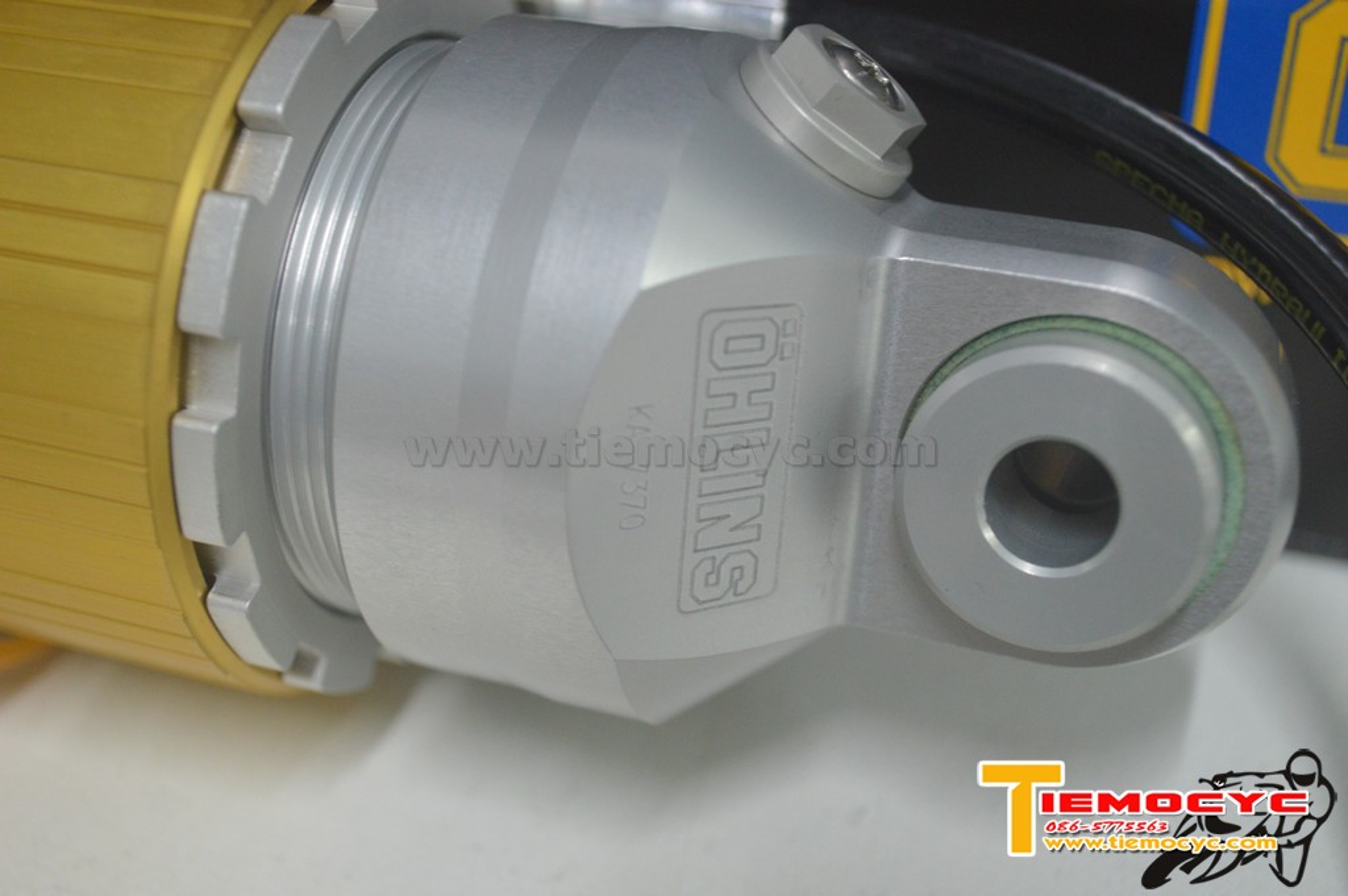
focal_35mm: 51
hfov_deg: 38.9
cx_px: 674
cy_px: 448
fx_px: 1908
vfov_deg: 26.4
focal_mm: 34
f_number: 5
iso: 1400
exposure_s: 1/15
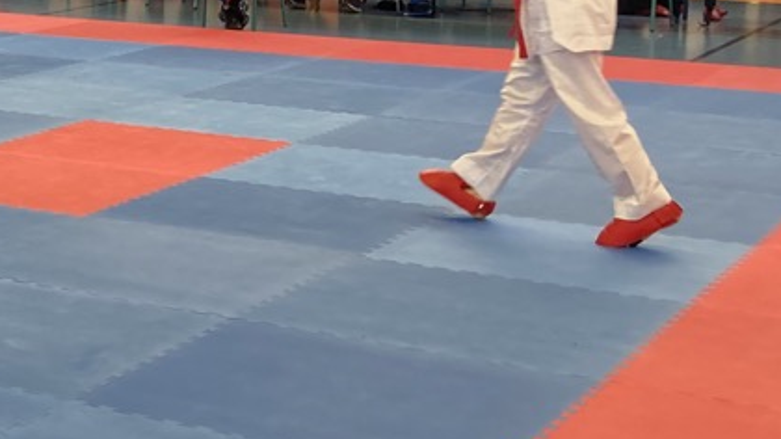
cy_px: 45
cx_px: -273
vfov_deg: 12.9
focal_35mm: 93
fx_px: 1925
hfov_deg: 20.6
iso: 80
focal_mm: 3.99
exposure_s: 1/100
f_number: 1.8
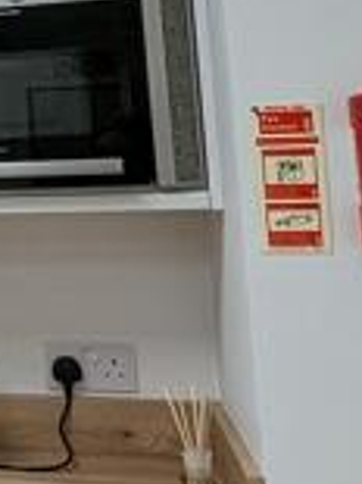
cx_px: -619
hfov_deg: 12.0
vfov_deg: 22.4
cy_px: 81
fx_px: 1201
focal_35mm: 86
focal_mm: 1.95
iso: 41
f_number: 2.2
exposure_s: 1/118
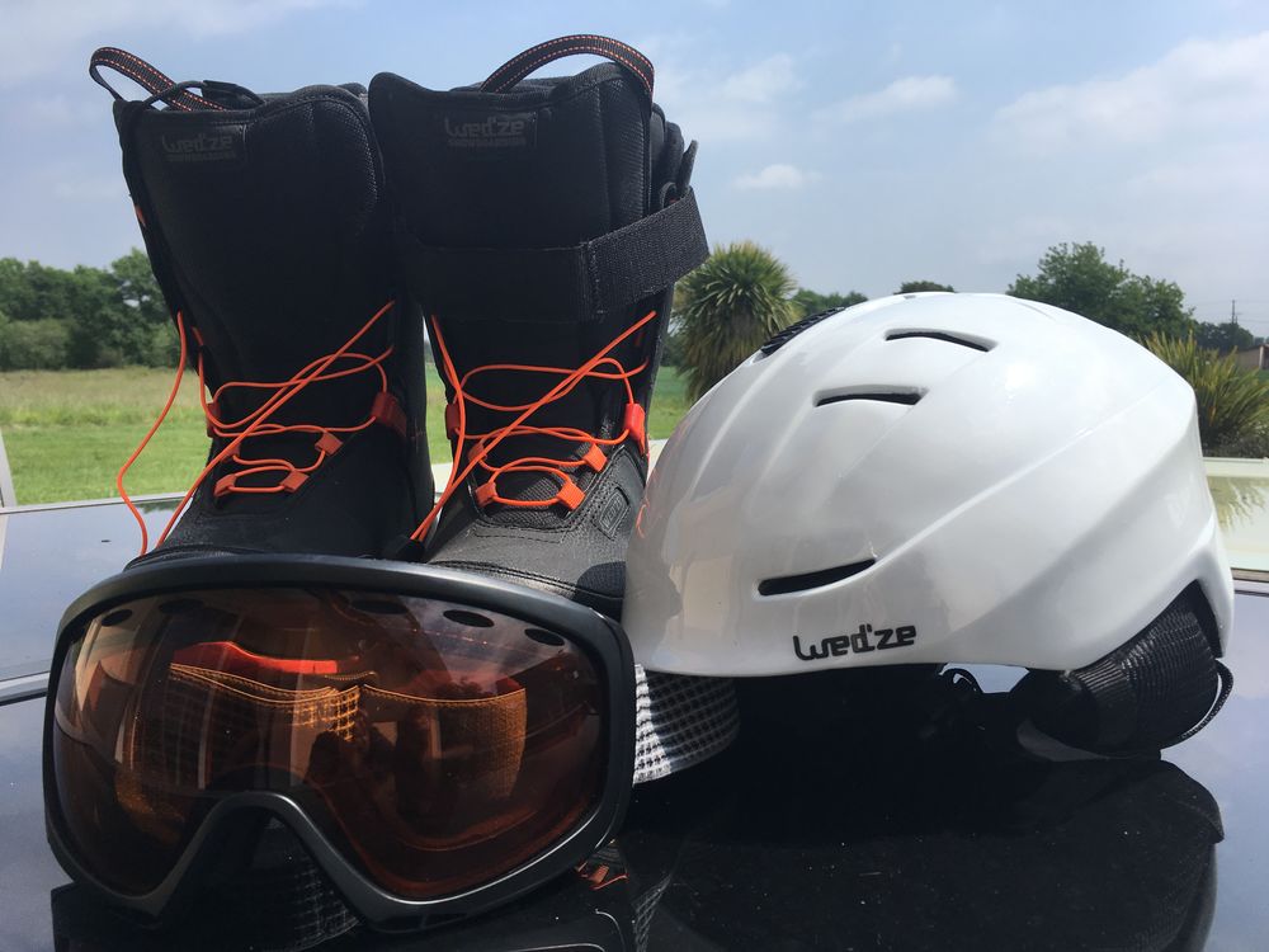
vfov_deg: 48.2
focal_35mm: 29
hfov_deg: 61.7
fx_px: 1063
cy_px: 476
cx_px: 634
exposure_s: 1/2137
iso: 25
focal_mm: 4.15
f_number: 2.2
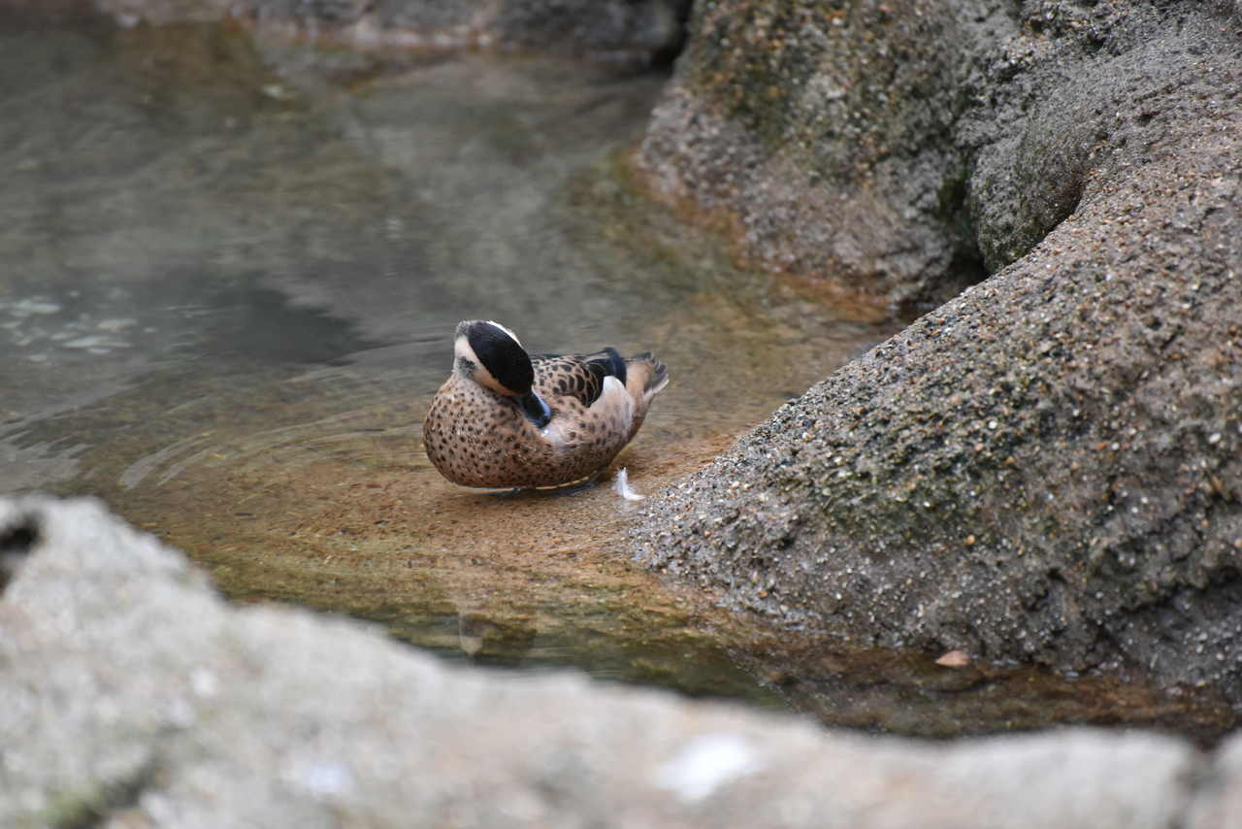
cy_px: 414
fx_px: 10352
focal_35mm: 300
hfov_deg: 6.9
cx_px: 621
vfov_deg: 4.6
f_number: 5.6
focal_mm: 300
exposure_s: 1/640
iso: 2800
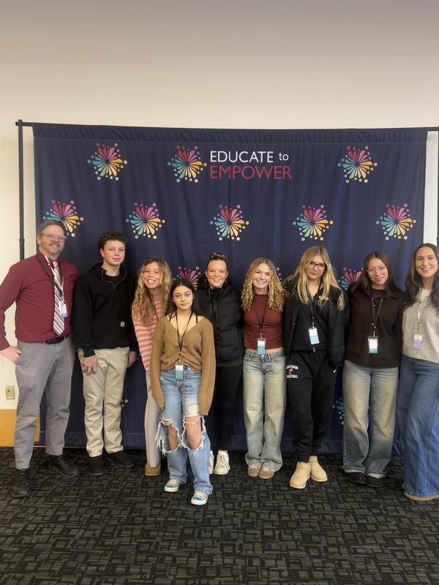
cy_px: 292
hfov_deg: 53.1
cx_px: 220
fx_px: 440
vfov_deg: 67.3
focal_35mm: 26
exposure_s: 1/60
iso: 500
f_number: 1.5
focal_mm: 5.7
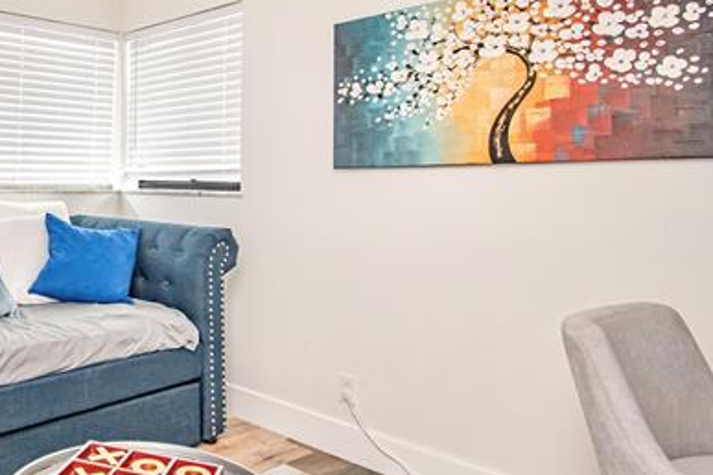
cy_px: 181
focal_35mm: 31
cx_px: 68
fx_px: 614
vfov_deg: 42.0
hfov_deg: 52.7
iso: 2200
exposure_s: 1/60
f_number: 4.5
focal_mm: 10
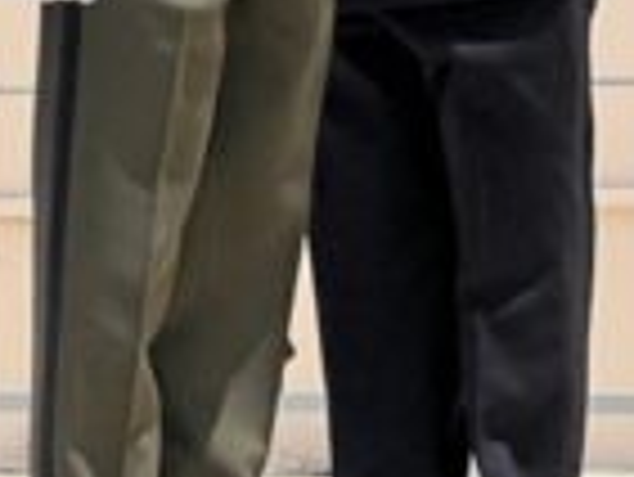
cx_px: 1884
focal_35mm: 525
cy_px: -135
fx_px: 9624
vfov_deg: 2.8
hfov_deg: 3.7
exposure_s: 1/727
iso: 32
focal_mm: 9
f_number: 2.8
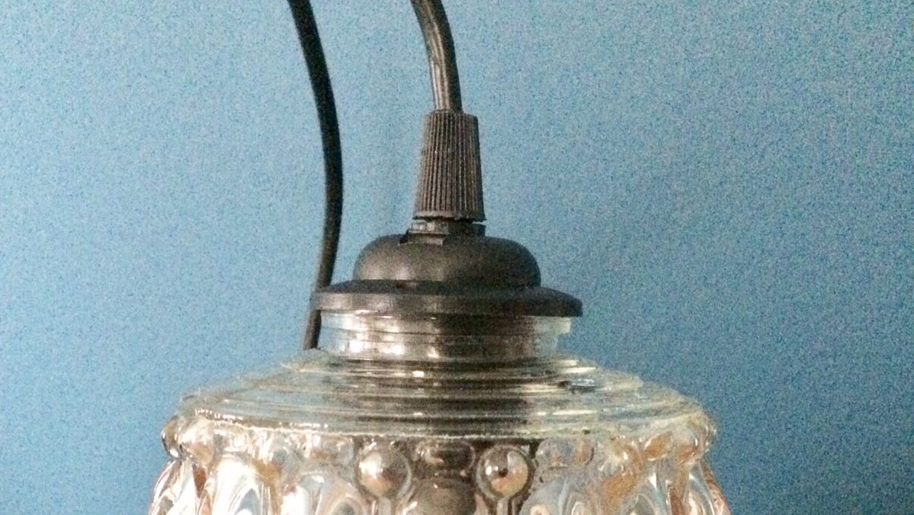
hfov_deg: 47.3
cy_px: 573
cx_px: 452
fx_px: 1042
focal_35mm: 43
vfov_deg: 25.6
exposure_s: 1/17
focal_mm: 4.15
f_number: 2.2
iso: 800
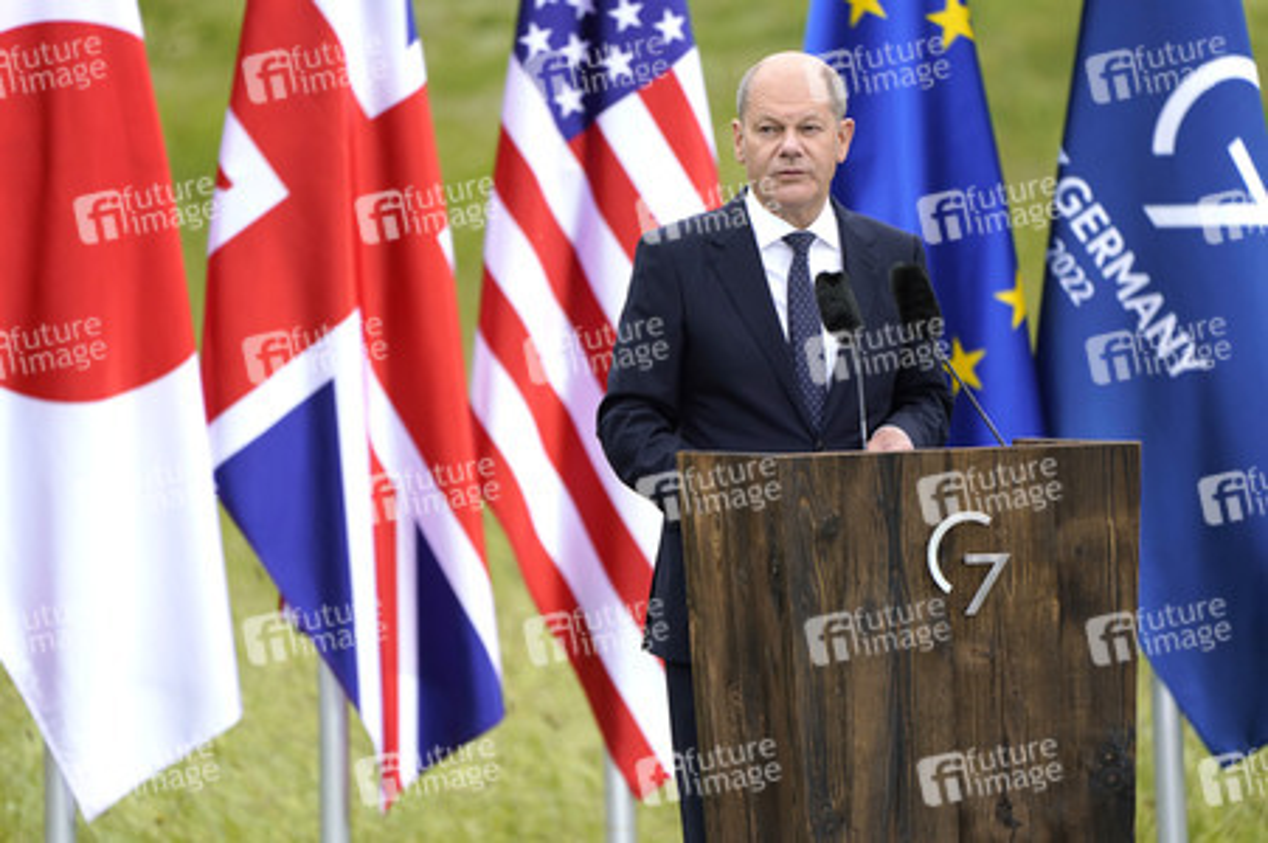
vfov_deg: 3.7
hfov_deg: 5.5
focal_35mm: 376
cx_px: 634
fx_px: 13233
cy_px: 422
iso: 500
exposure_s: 1/640
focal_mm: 376
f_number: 5.6
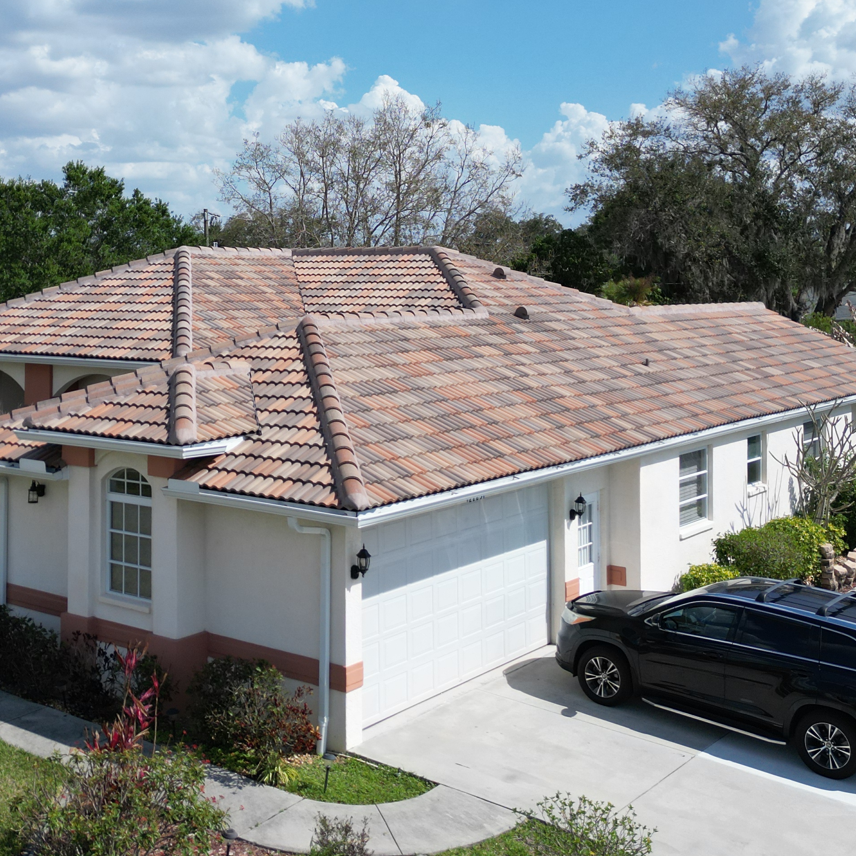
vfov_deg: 37.0
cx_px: 316
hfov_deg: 37.3
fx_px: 1259
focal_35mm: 45
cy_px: 260
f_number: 1.7
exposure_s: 1/4000
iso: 120
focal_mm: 6.72
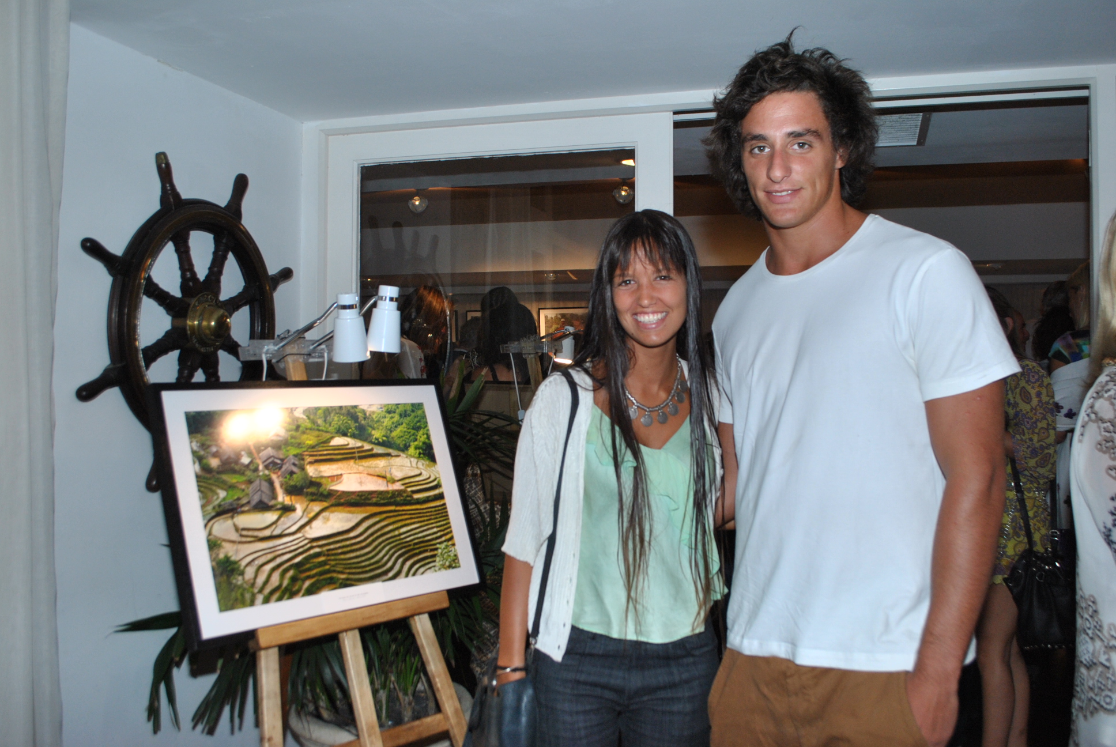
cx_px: 558
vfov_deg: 40.1
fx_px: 1024
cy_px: 374
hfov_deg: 57.2
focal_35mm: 33
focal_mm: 22
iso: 400
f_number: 5.6
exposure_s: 1/60
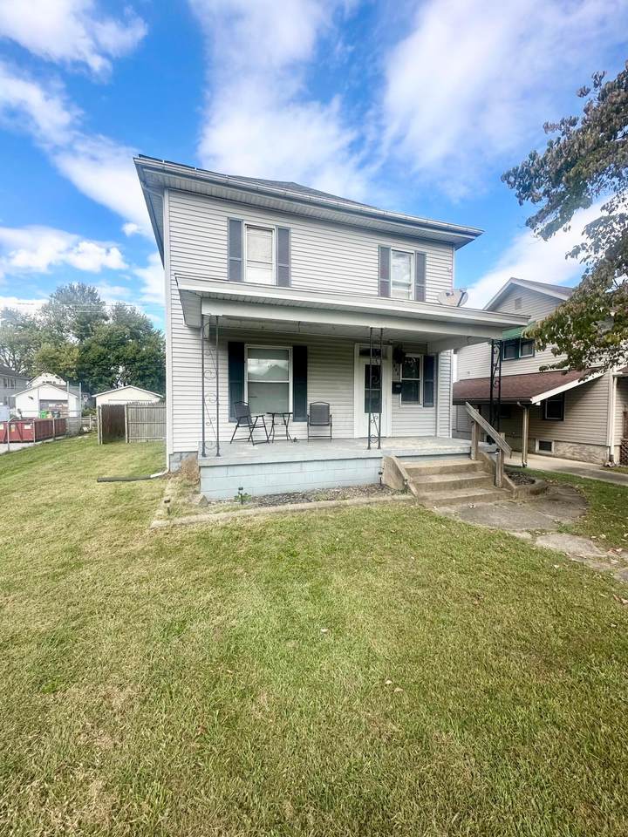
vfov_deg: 102.1
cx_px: 314
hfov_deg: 85.7
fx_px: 339
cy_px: 418
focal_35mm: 14
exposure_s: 1/1024
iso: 40
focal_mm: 2.22
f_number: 2.2
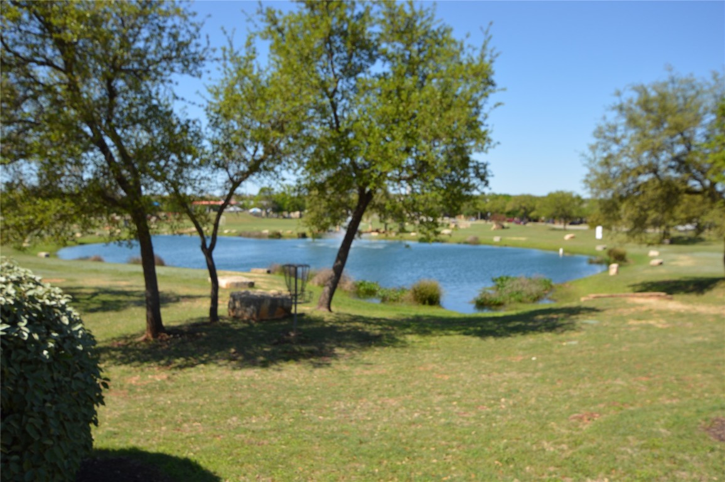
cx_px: 362
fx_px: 604
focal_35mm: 30
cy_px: 241
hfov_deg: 62.0
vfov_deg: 43.5
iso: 100
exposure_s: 1/250
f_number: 8
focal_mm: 20
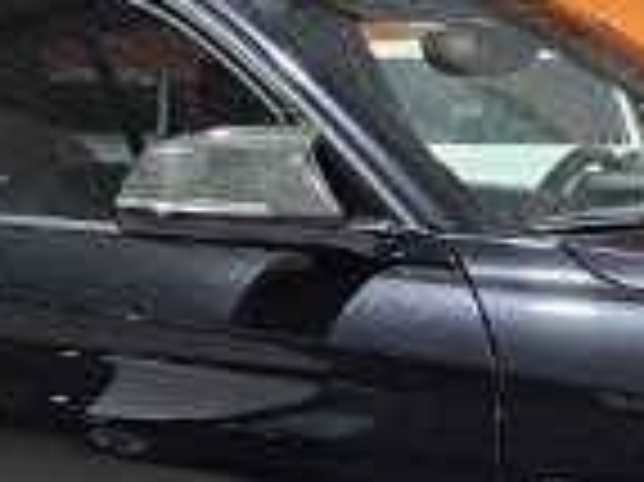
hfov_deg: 18.9
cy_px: 572
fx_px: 1915
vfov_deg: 13.9
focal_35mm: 103
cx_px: 518
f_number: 1.7
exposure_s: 1/100
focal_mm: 6.3
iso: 200
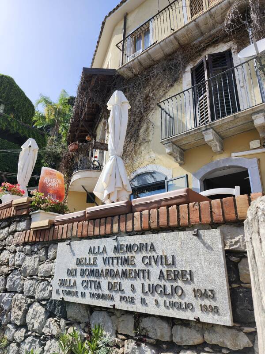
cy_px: 177
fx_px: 235
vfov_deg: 73.9
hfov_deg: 58.9
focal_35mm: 23
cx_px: 132
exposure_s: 1/1163
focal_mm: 5.54
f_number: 1.8
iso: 25
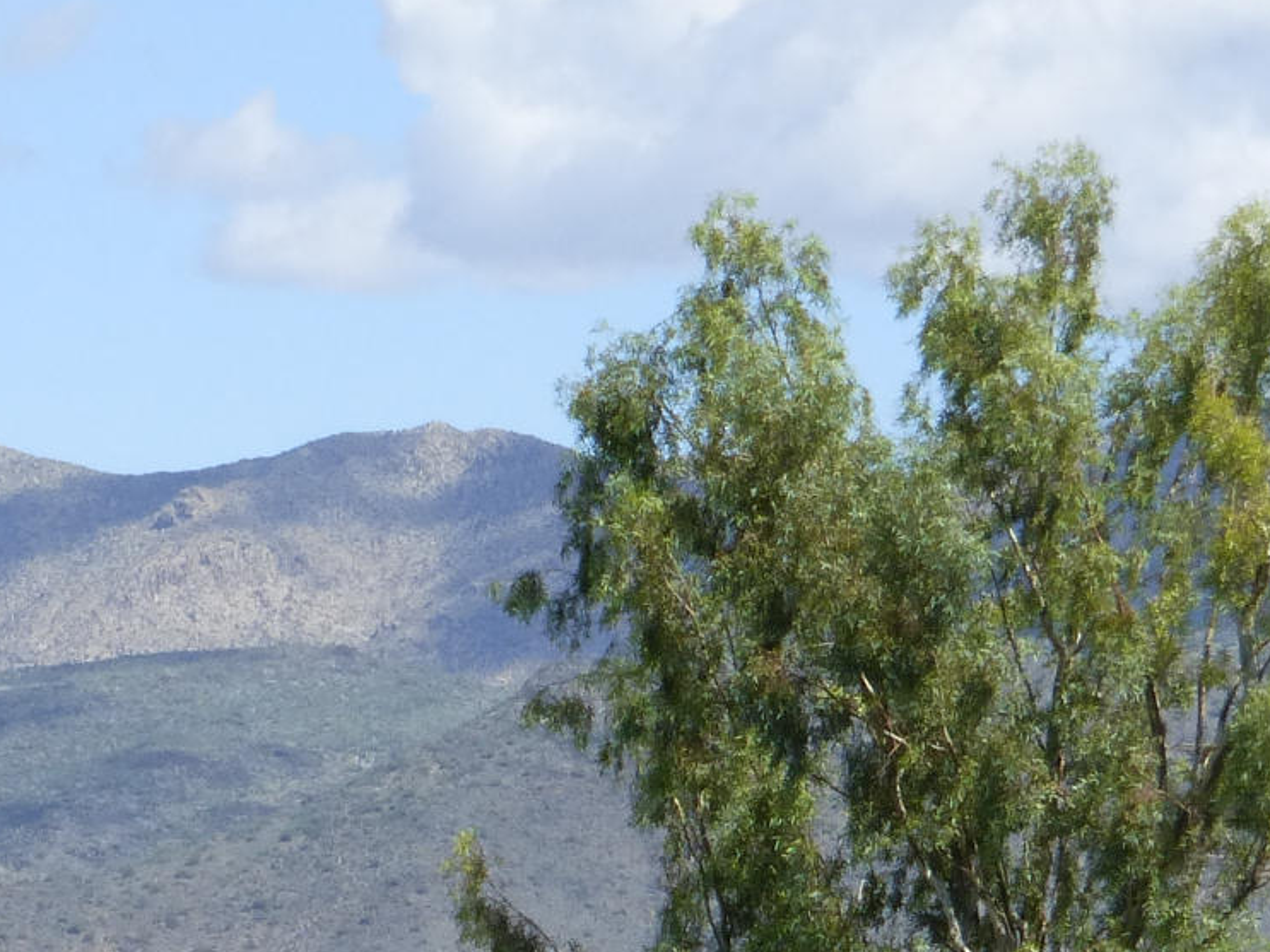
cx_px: -449
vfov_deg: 3.6
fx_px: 15150
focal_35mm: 413
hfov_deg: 4.8
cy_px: 1362
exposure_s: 1/500
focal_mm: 20.6
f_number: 5.3
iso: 100
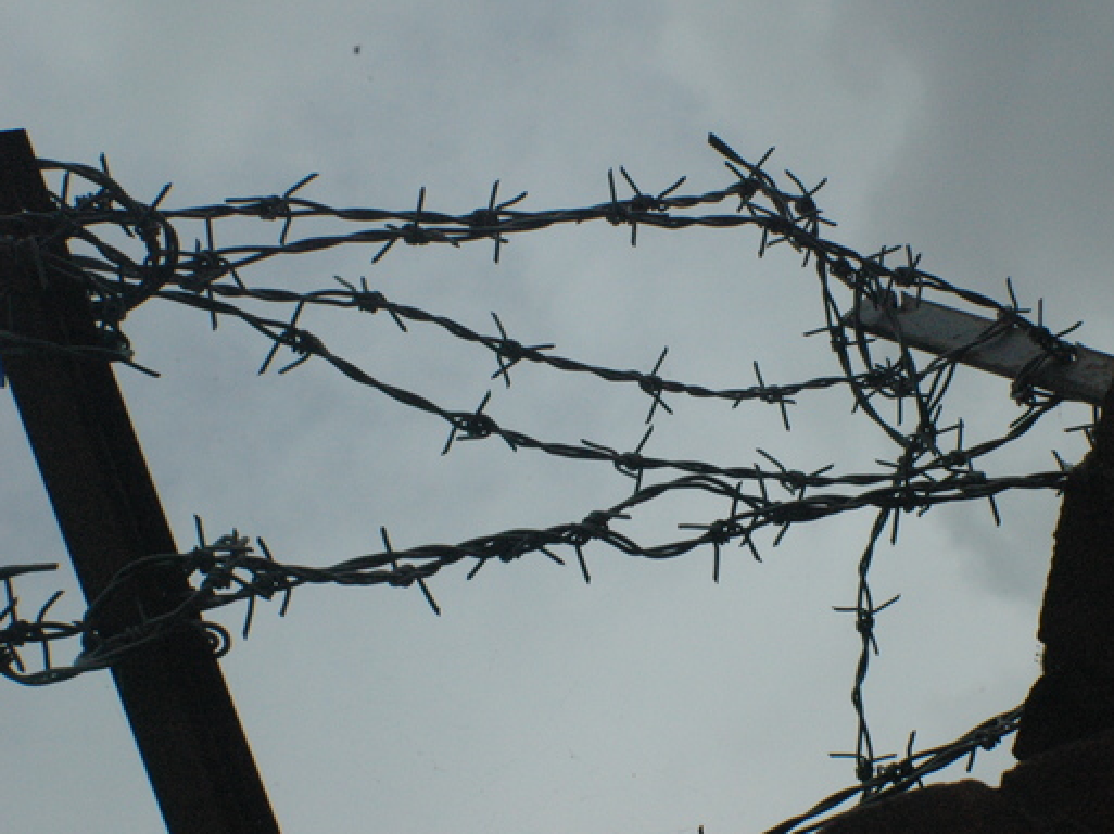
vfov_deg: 10.3
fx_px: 4631
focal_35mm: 144
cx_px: 678
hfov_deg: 13.7
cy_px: 426
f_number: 20
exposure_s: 1/1600
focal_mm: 80
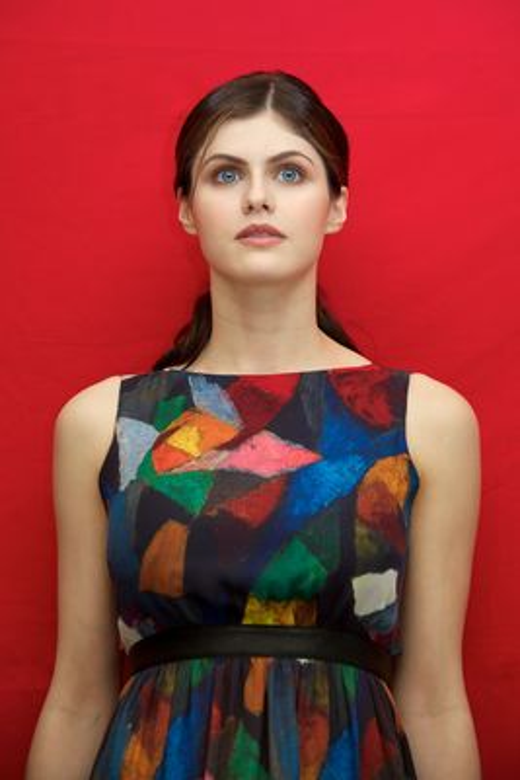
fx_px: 2641
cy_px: 390
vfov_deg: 16.8
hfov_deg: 11.2
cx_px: 260
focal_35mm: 122
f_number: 5.6
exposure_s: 1/60
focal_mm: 122
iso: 400
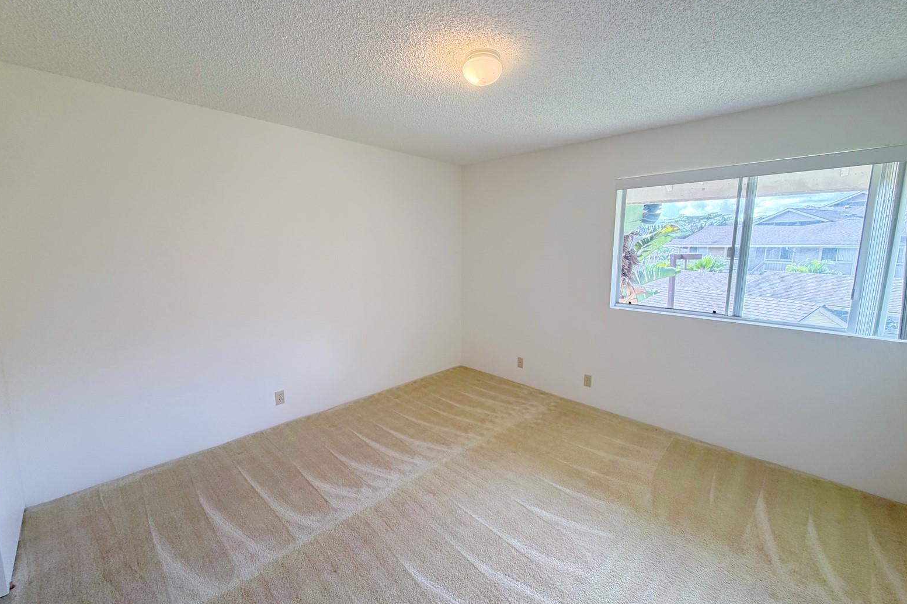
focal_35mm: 15
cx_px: 460
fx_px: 378
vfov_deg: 77.3
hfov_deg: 100.4
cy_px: 297
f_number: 2.2
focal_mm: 2.22
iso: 125
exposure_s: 1/120
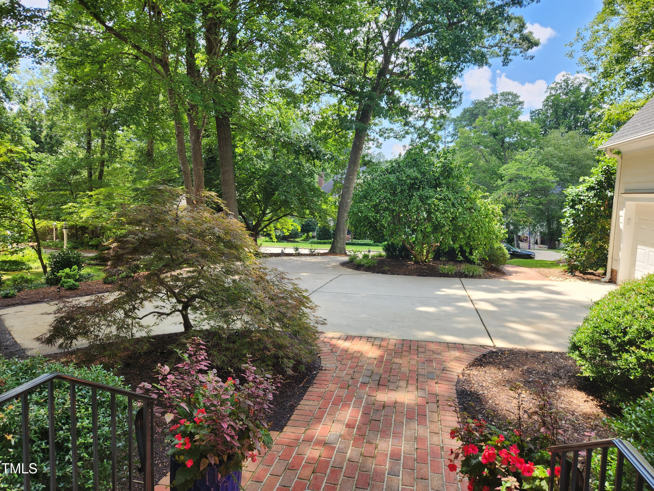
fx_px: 435
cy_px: 246
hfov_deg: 73.9
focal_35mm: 23
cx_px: 327
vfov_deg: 58.9
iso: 20
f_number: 1.8
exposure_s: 1/289
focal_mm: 5.4
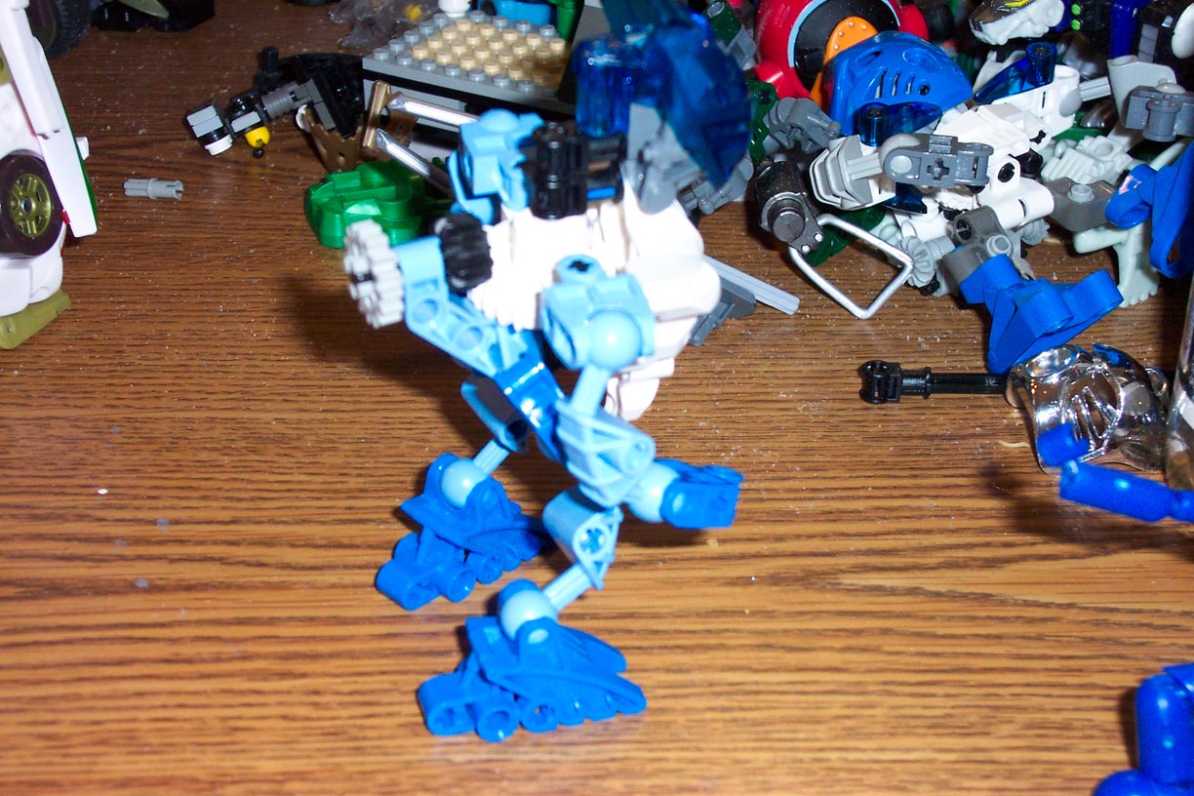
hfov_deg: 32.9
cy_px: 398
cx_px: 597
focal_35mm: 61
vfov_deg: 22.3
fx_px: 2023
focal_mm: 12.6
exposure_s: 1/45
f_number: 3.5
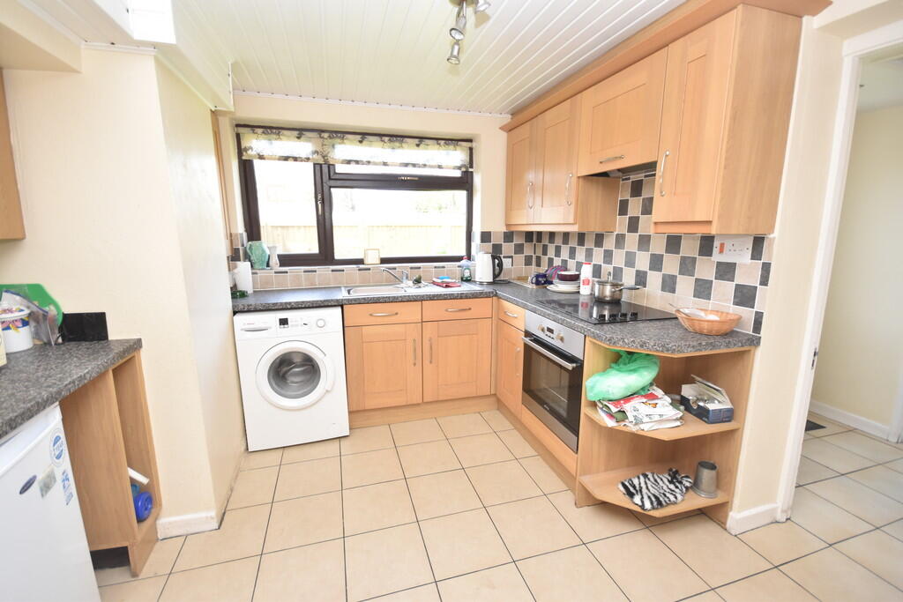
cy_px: 301
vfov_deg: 77.3
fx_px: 376
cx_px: 452
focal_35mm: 15
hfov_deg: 100.4
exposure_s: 1/125
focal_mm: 10
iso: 800
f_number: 4
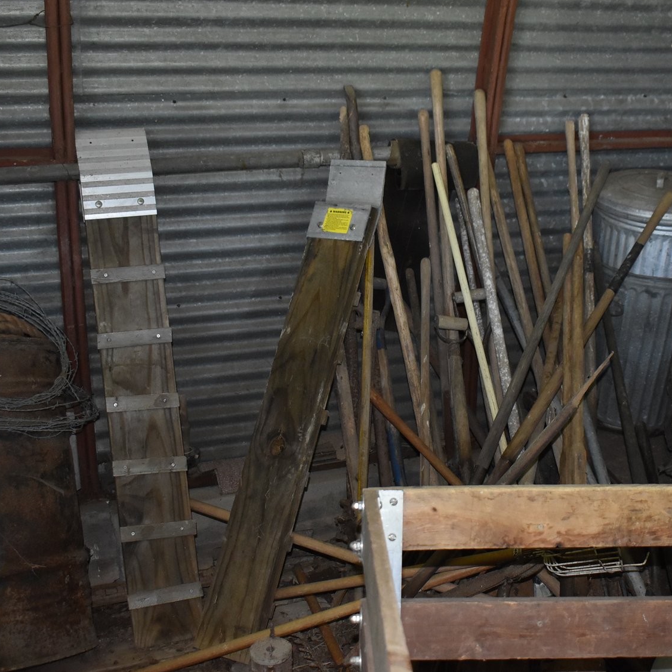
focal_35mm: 50
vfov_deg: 34.0
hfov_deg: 33.7
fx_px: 1098
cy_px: 336
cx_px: 452
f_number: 4
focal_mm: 26
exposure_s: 1/60
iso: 2000
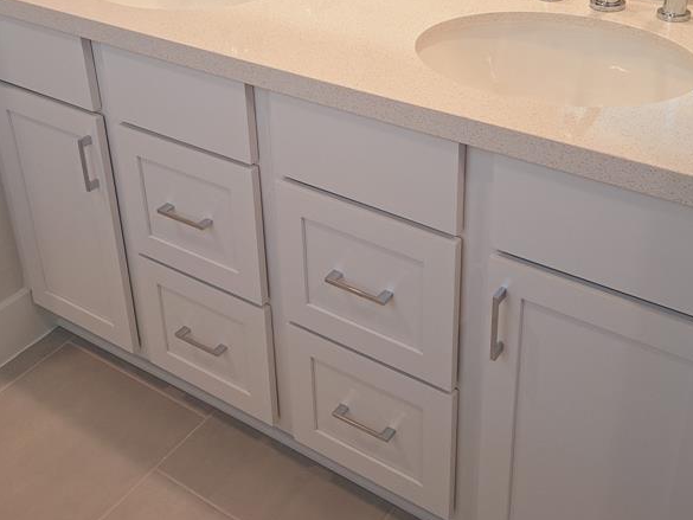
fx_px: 841
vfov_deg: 33.6
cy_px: 126
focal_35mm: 42
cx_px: 338
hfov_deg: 44.8
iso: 80
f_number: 1.8
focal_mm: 5.23
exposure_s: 1/60
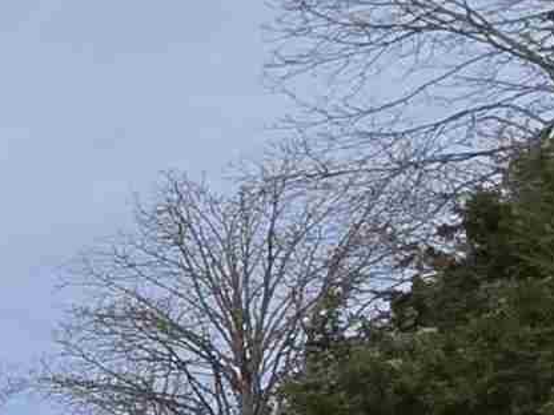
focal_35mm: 96
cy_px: 585
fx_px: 1536
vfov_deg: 14.5
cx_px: -1420
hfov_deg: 9.4
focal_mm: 2.2
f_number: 2.2
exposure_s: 1/2579
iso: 50
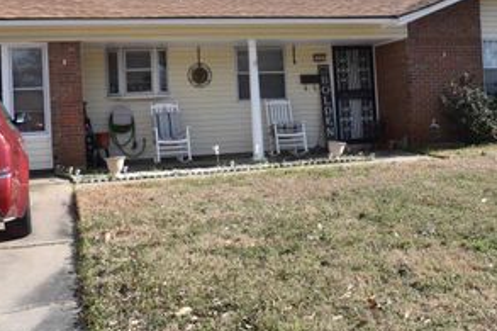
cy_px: 108
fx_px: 635
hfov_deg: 42.8
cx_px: 256
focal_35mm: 46
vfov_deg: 29.0
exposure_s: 1/320
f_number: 9
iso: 200
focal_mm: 18
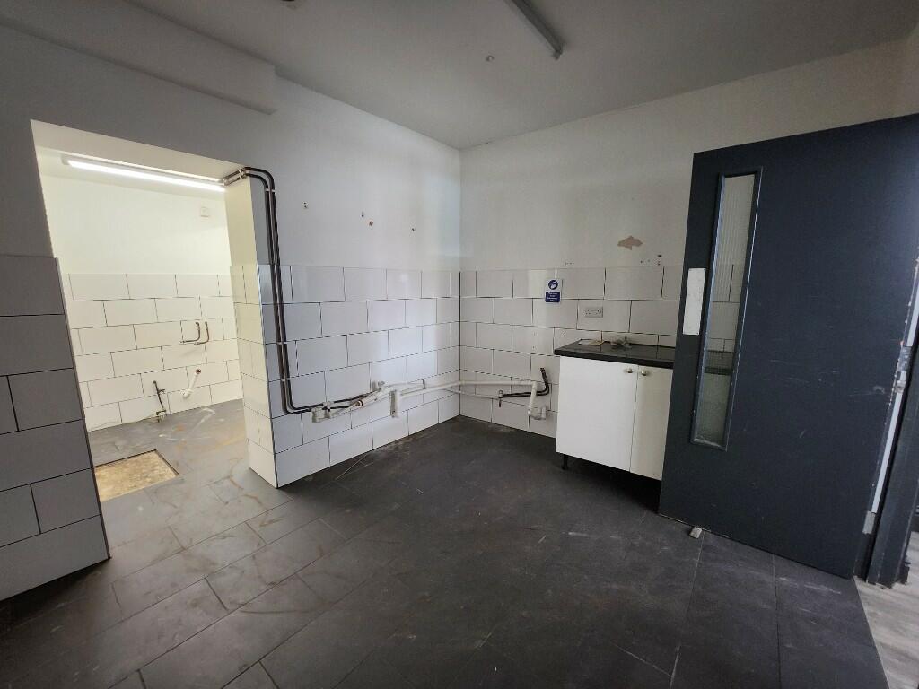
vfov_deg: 89.9
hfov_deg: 106.2
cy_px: 344
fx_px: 345
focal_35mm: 13
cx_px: 460
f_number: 2.2
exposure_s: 1/50
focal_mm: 1.7
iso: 400
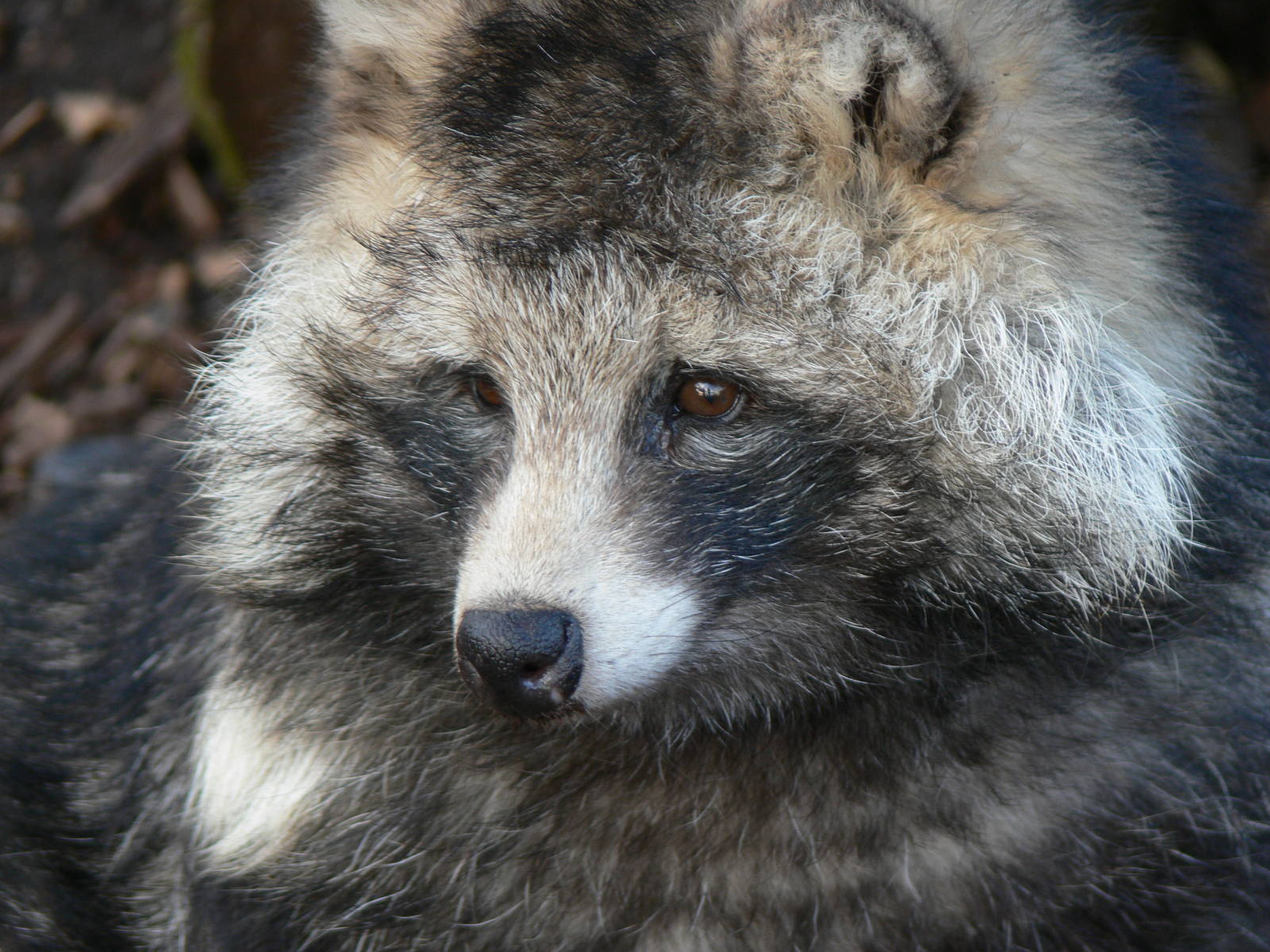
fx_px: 15446
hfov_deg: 4.7
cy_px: 476
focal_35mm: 421
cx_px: 636
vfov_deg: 3.5
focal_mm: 88.8
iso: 80
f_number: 4
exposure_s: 1/60
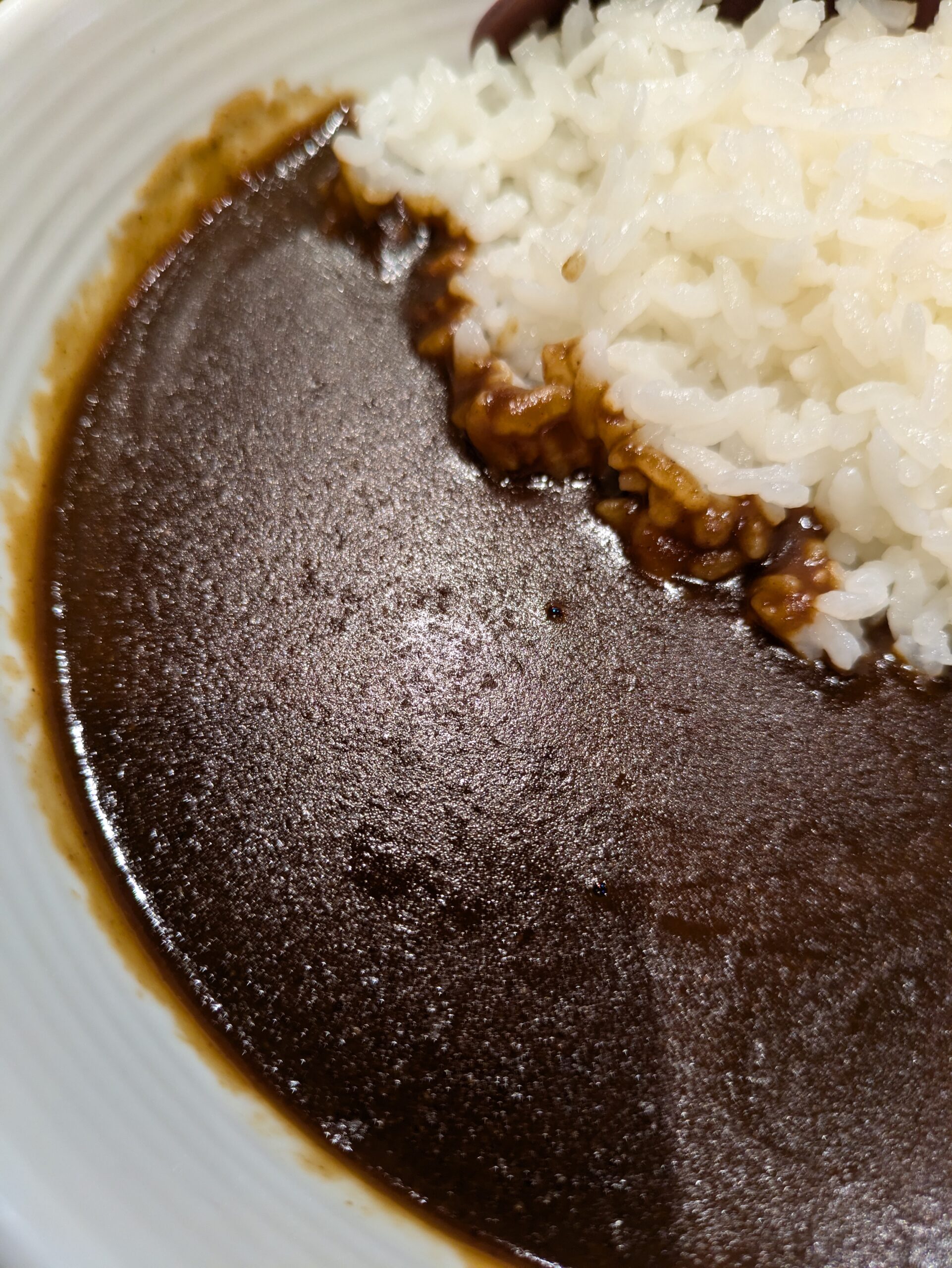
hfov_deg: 54.9
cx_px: 476
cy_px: 634
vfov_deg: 69.4
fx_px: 916
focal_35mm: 25
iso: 184
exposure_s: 1/100
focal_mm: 5.43
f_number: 1.89
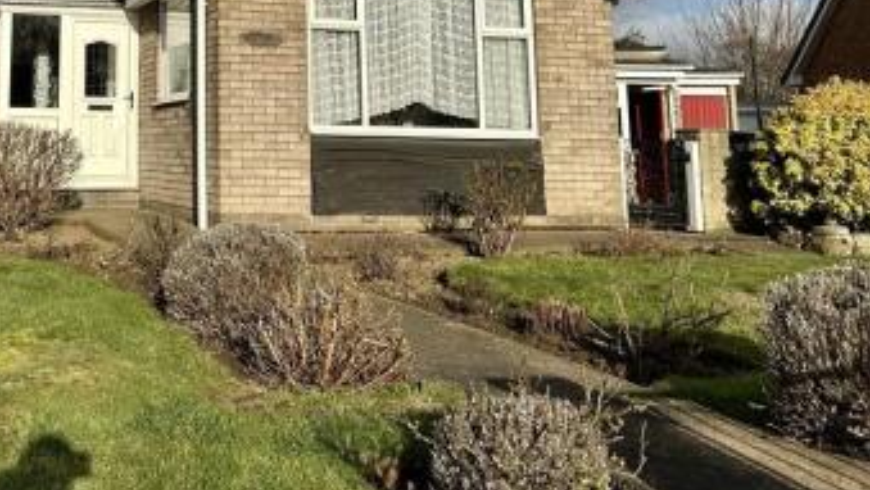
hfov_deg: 42.9
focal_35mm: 45
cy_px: -9
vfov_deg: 25.2
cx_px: 145
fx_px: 1039
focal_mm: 6.86
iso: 80
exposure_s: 1/7576
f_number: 1.78
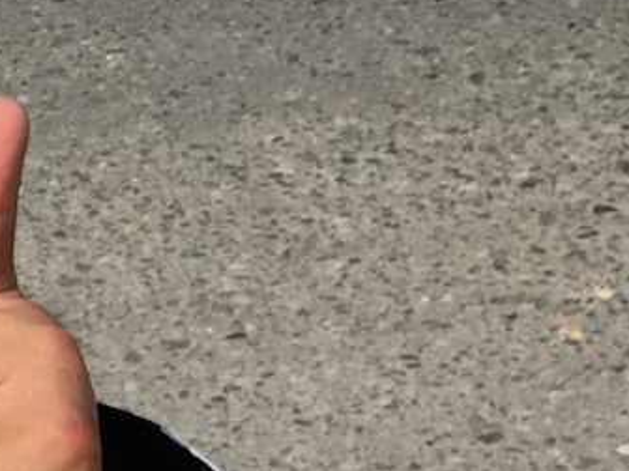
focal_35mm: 137
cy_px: -454
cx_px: -180
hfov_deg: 13.9
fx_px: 2489
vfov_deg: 10.1
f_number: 2.2
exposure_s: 1/1131
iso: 25
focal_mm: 2.87
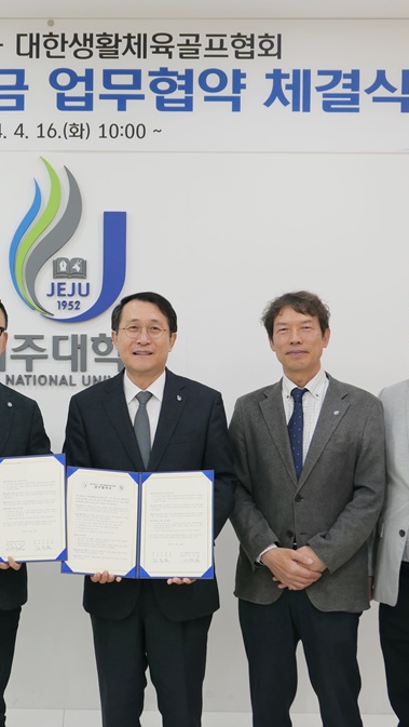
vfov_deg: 40.6
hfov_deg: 23.1
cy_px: 364
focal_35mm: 51
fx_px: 982
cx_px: 65
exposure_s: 1/100
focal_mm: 15.9
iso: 200
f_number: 2.3
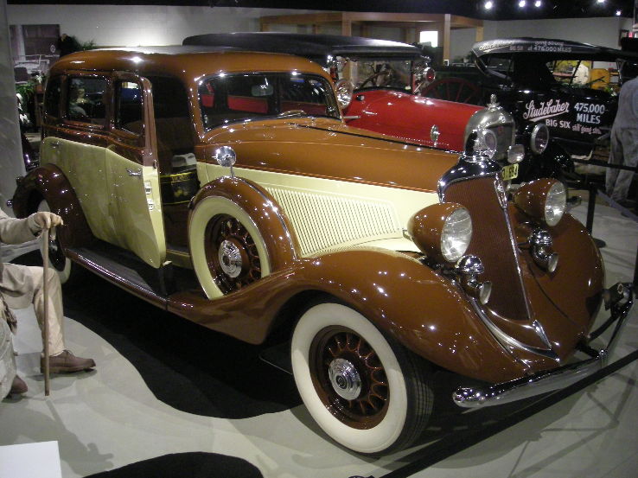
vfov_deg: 40.7
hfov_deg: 52.6
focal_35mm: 35
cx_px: 319
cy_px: 239
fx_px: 645
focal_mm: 5.7
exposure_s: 1/14.4
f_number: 2.8
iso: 400
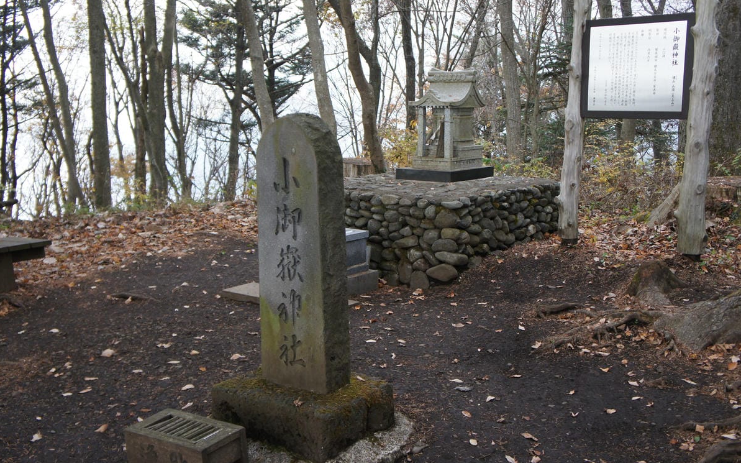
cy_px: 234
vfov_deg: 31.2
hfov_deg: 48.2
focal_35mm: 41
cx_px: 371
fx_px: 828
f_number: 4
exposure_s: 1/50
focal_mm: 27
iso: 400
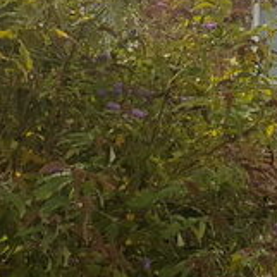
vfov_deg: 17.3
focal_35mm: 100
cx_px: 423
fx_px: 905
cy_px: 207
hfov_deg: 15.9
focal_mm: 4.2
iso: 40
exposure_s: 1/1928
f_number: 1.7
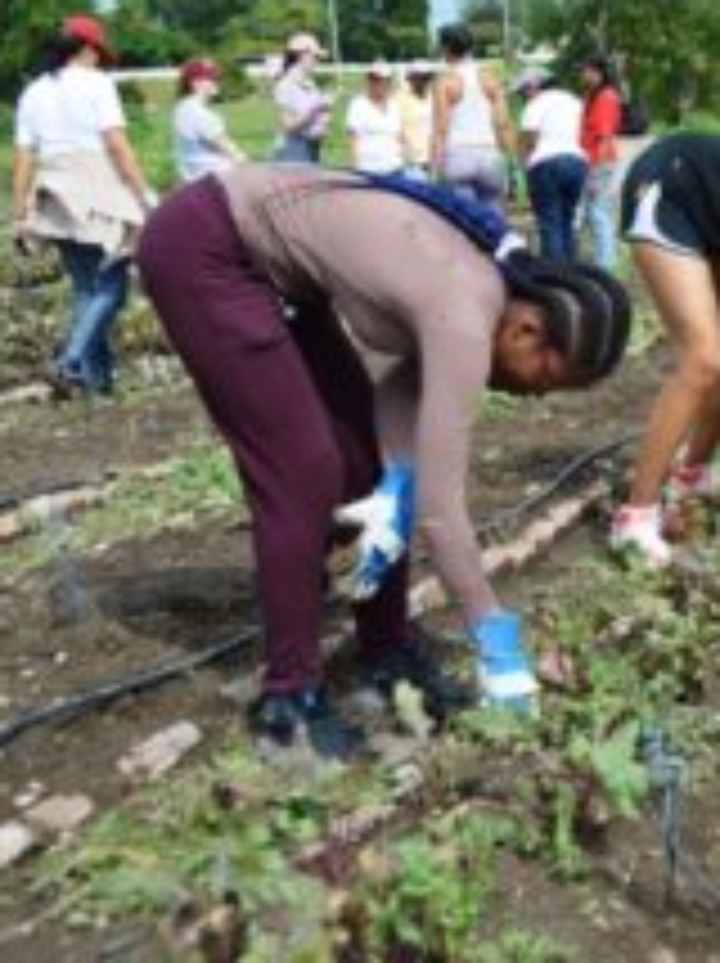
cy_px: 387
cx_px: 788
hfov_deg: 24.7
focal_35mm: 55
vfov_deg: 34.9
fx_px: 1528
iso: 100
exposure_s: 1/800
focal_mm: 20
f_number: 3.5
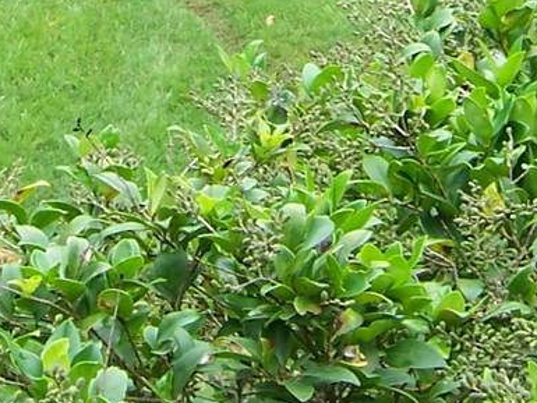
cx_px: 52
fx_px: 2126
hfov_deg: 14.3
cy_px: -226
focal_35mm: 137
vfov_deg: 10.4
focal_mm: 5.5
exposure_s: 1/90
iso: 80
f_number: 3.4
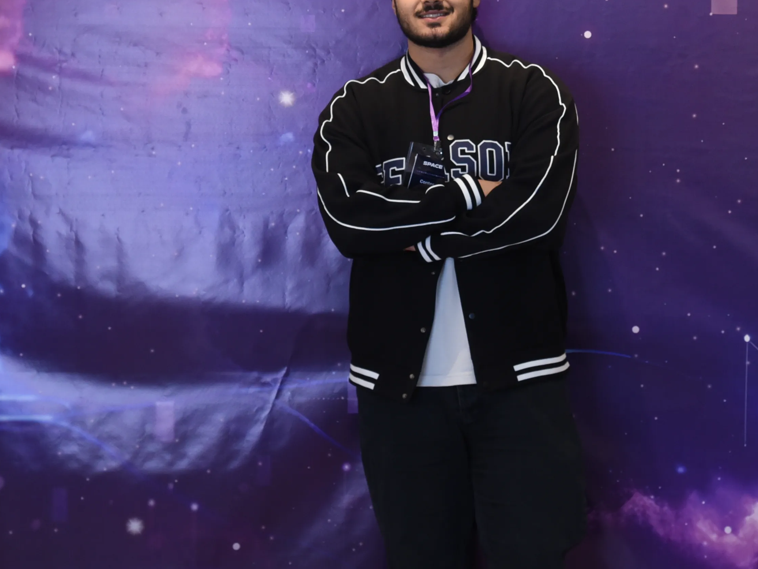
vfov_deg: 13.0
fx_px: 2474
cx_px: 472
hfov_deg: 17.4
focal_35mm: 113
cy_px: 97
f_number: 6.3
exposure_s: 1/100
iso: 1250
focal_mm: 58
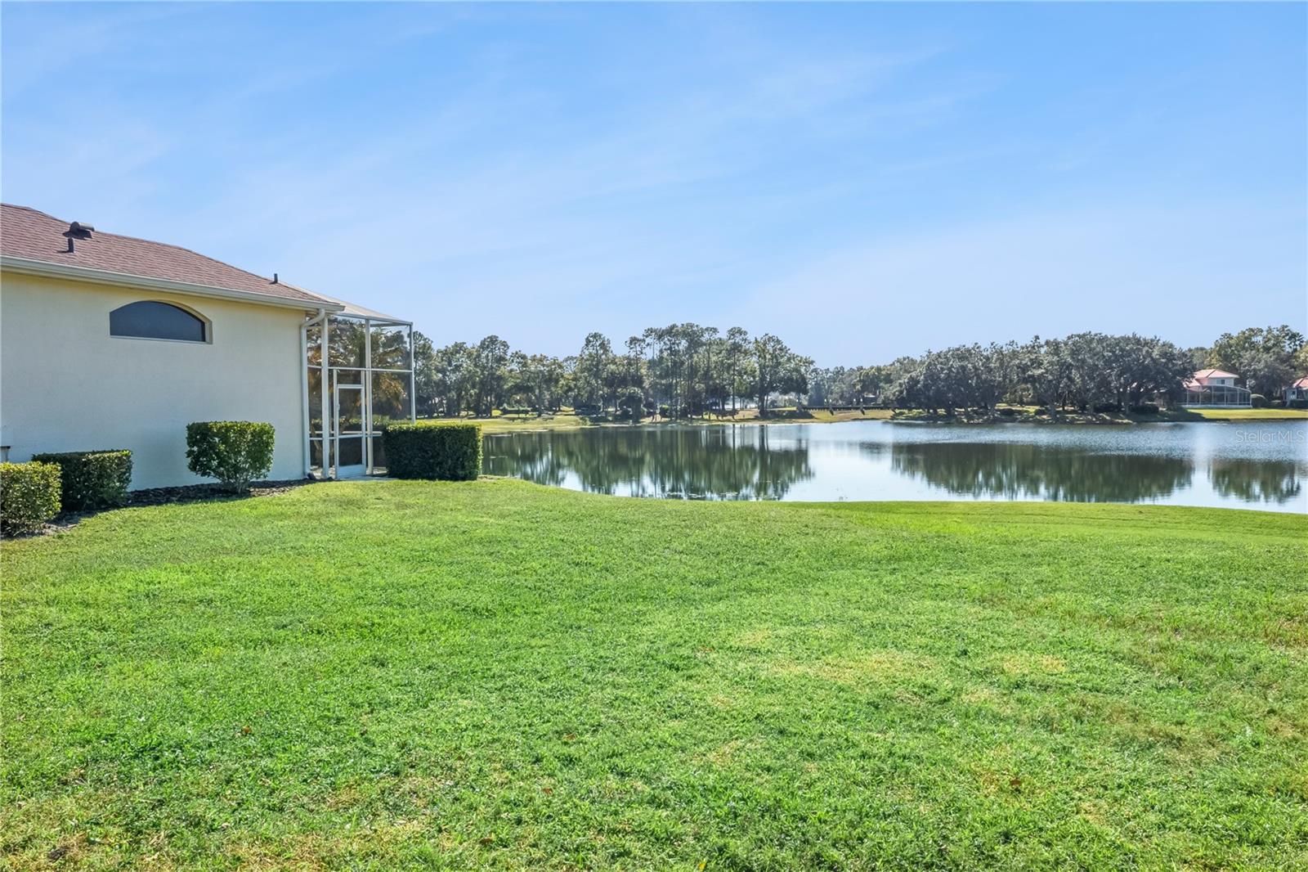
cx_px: 654
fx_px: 872
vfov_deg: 53.1
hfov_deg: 73.8
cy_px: 436
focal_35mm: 24
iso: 250
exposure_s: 1/800
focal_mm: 16.1
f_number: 10
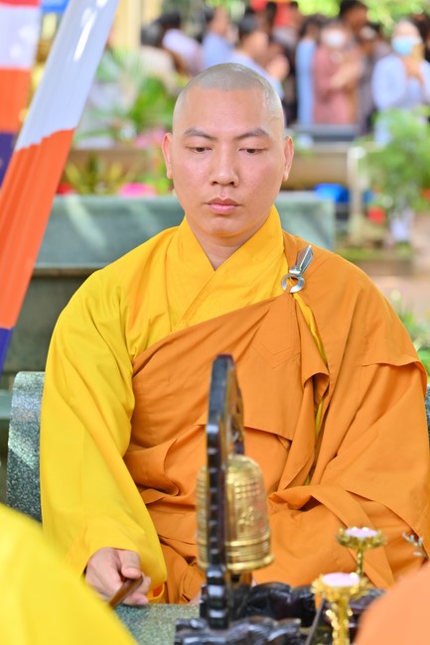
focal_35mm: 120
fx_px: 2151
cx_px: 215
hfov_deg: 11.4
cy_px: 322
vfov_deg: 17.1
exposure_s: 1/125
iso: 200
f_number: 5
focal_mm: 120
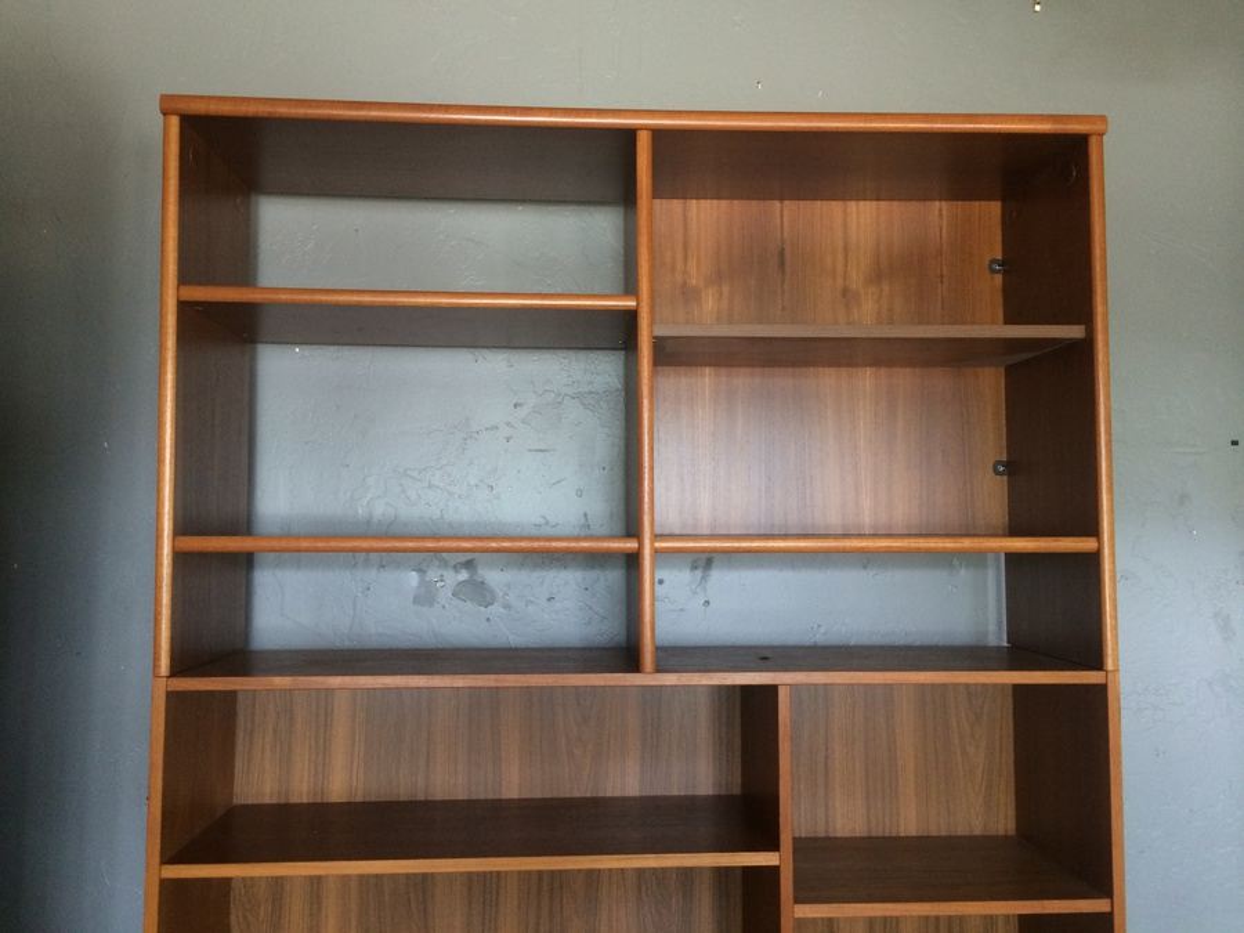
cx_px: 622
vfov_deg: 46.8
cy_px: 466
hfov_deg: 60.0
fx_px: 1078
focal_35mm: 30
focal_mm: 4.12
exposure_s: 1/30
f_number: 2.2
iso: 200
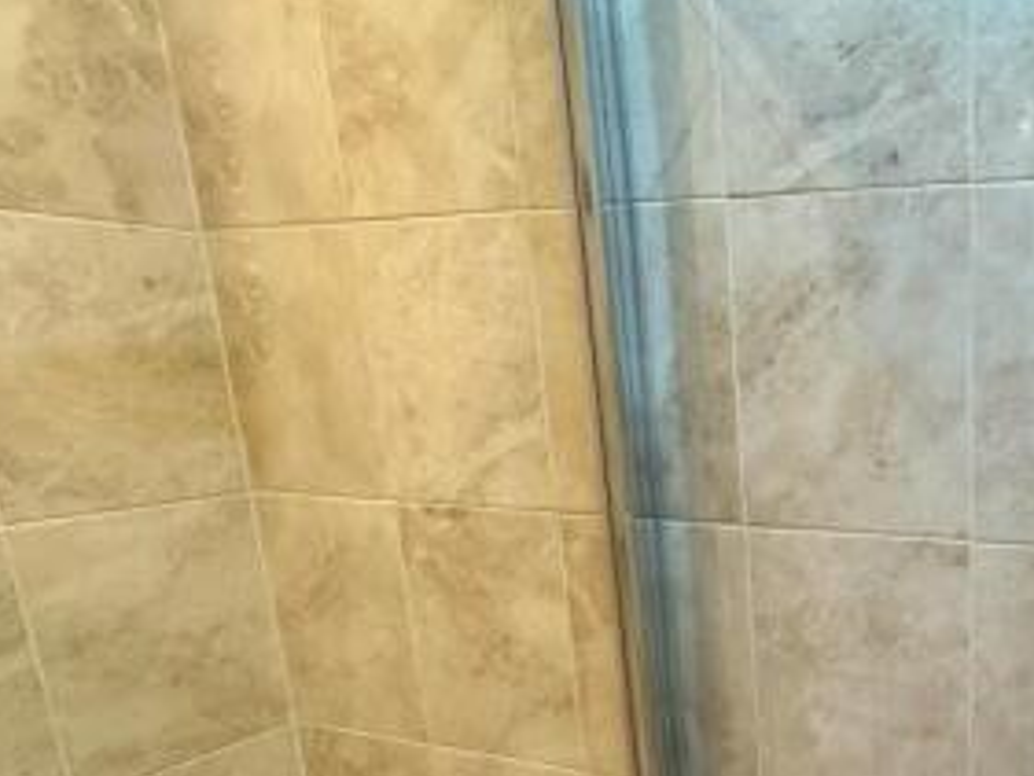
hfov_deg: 52.5
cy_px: 550
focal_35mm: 29
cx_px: 970
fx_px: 867
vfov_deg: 47.0
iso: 200
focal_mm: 2.22
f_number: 2.2
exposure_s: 1/100
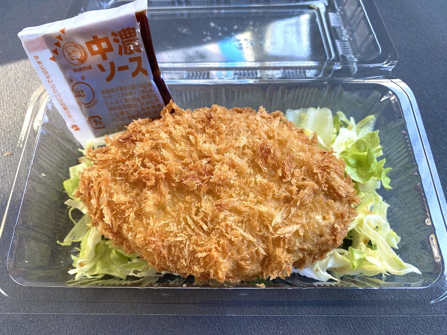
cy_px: 168
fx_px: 323
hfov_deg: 69.4
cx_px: 224
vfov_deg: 54.9
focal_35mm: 25
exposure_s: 1/121
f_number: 1.8
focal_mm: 4.25
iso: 80
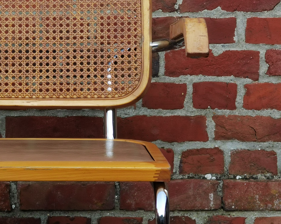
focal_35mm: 234
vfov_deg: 6.6
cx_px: 135
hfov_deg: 8.3
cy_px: 112
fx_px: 1946
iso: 50
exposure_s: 1/100
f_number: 3.4
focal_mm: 14.46
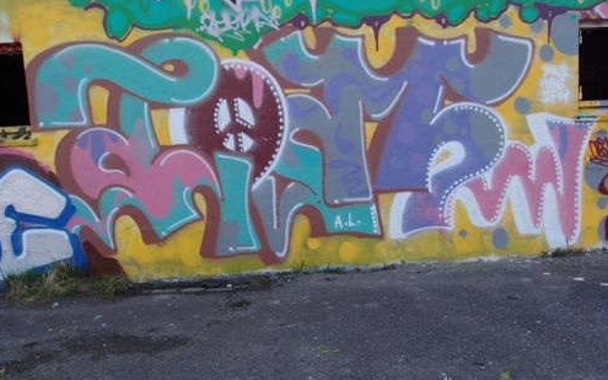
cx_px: 302
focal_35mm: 30
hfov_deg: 62.9
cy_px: 218
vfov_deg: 41.7
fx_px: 497
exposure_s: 1/400
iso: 100
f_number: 2.5
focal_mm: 6
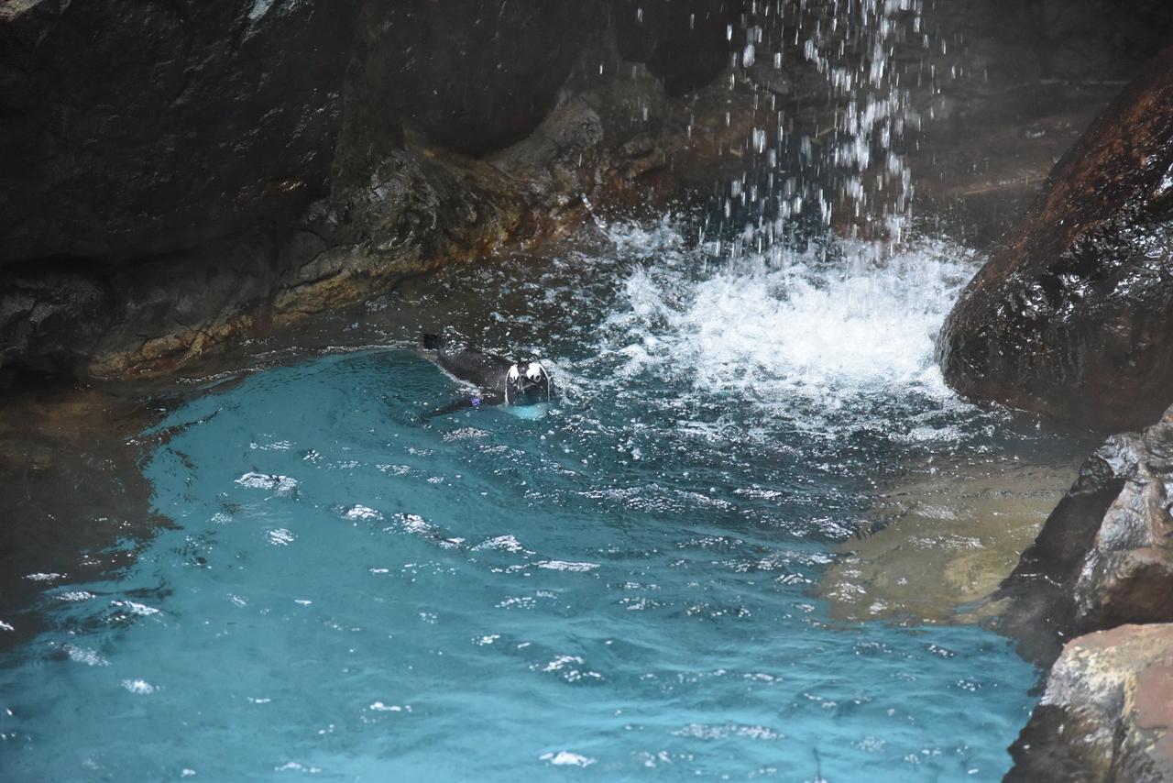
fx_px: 3911
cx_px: 586
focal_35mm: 120
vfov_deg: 11.4
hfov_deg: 17.1
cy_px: 392
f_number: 4
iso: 6400
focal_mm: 120
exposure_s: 1/250
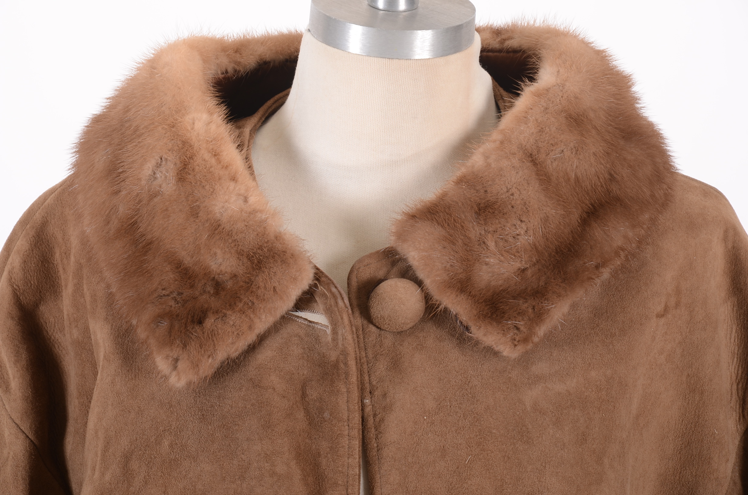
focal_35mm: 158
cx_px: 374
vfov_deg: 8.7
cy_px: 248
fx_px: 3266
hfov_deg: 13.1
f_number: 11
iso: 125
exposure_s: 1/160
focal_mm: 105
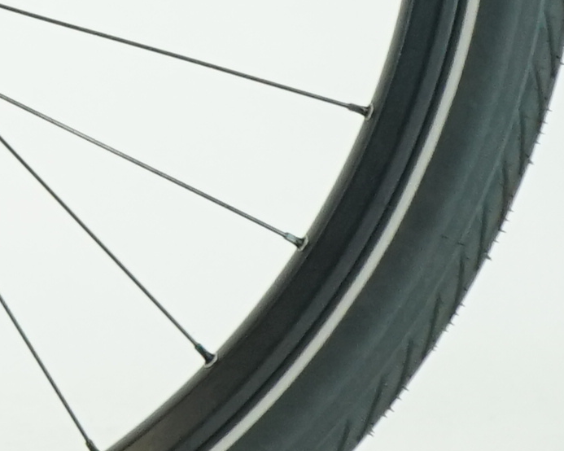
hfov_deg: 4.0
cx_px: -1741
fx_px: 7459
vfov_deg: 3.4
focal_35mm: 447
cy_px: -725
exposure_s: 1/200
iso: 1600
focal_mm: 55
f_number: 5.6
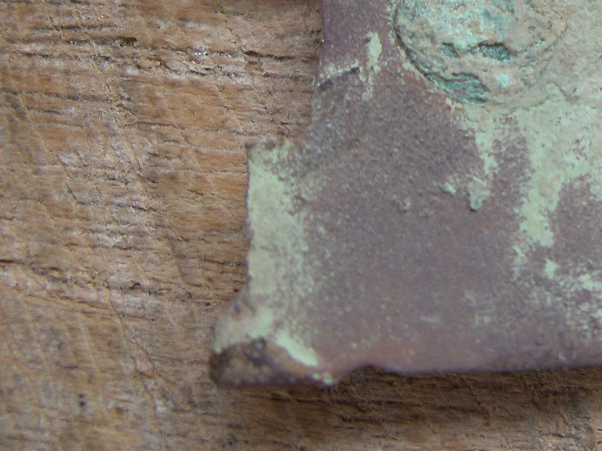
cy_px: 30
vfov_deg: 18.3
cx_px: 597
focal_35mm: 79
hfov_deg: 23.7
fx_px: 1374
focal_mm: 7.8
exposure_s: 1/40
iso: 160
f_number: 2.8
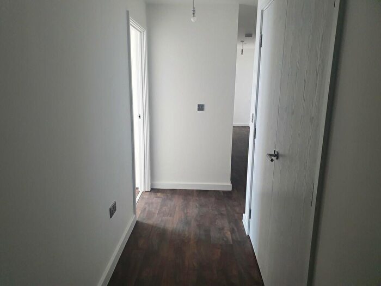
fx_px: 286
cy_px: 143
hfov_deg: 67.3
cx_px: 190
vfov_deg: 53.1
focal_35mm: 26
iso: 250
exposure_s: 1/50
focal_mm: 4.32
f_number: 1.5
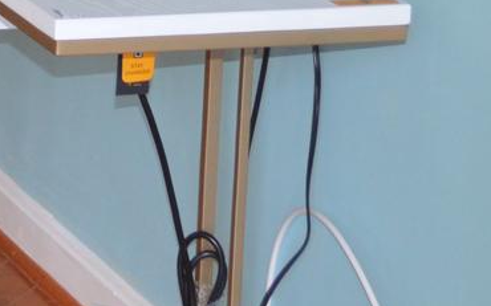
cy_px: -451
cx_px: -154
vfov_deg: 5.7
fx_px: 2943
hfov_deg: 9.4
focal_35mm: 220
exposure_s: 1/60
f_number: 4.2
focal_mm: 26
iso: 640
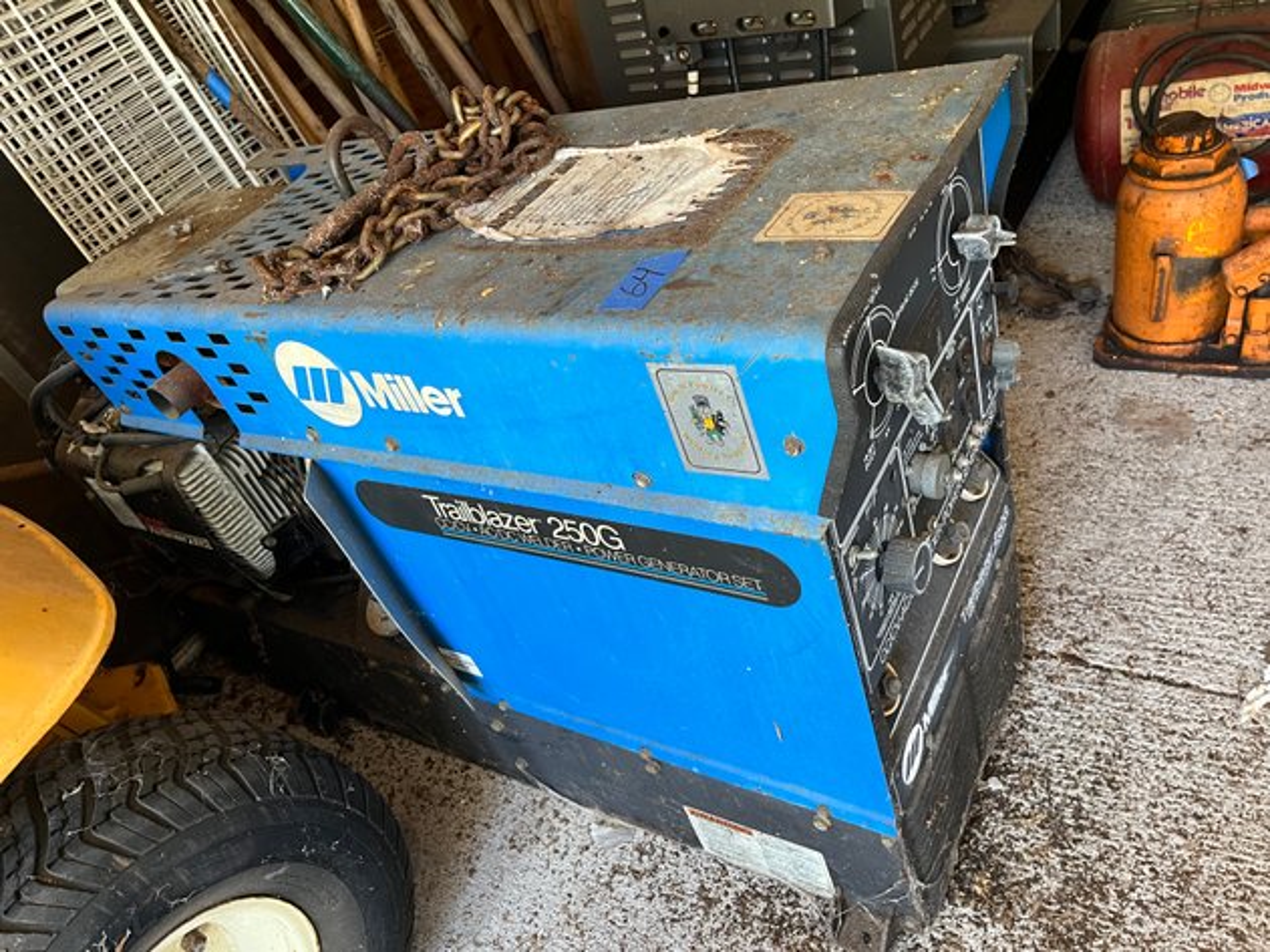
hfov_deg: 67.3
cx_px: 635
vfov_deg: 53.0
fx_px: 954
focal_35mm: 26
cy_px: 476
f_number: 1.6
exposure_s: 1/60
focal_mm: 5.1
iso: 320
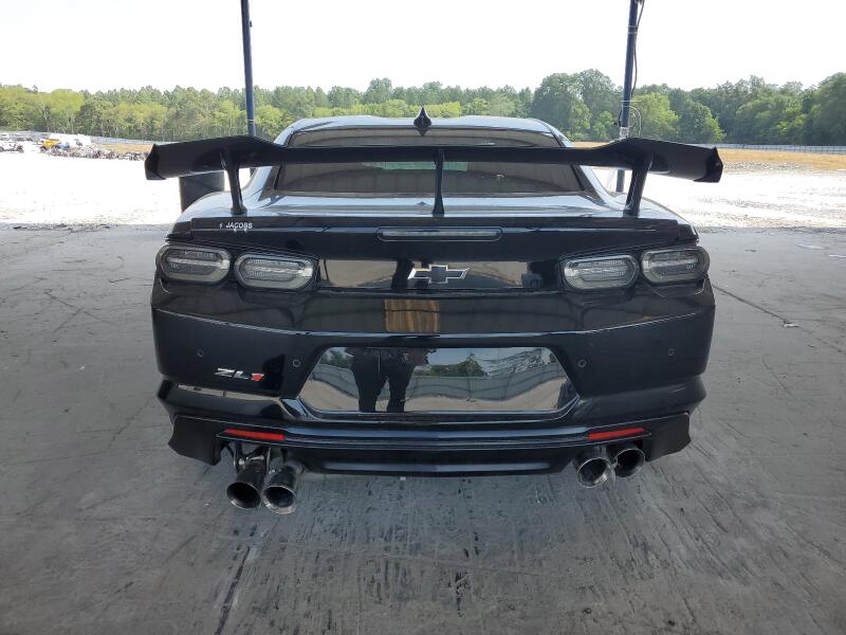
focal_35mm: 26
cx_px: 423
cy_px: 318
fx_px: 635
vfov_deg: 53.1
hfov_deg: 67.3
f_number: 1.5
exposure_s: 1/1000
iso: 50
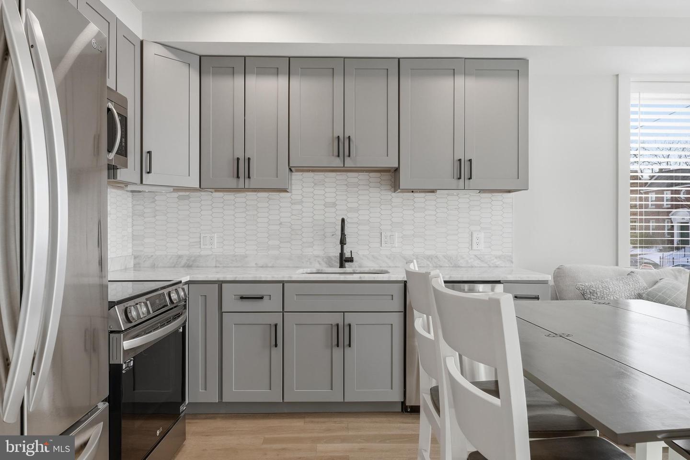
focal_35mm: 24
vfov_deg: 53.1
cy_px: 230
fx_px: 460
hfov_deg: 73.7
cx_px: 345
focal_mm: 24
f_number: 11
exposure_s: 1/400
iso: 400
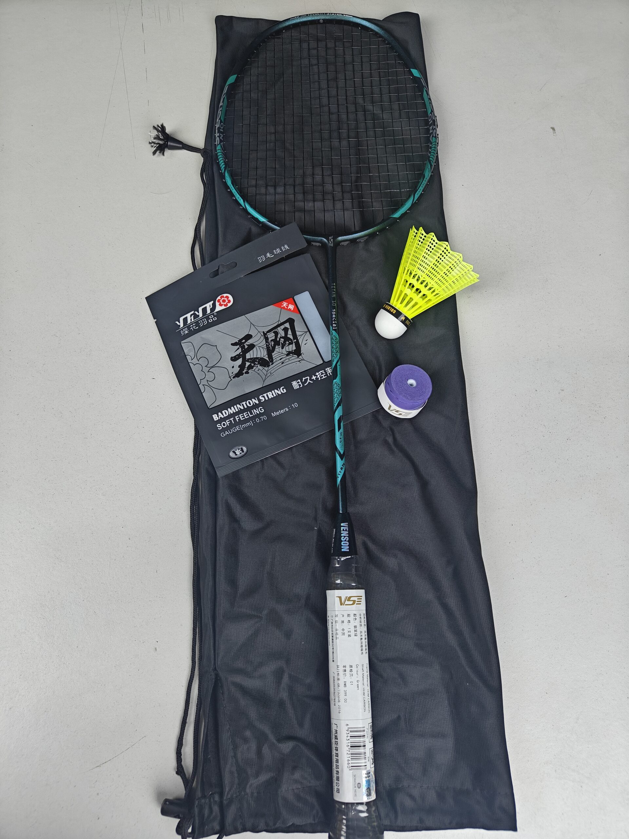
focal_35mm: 24
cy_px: 420
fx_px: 581
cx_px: 314
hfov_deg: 56.8
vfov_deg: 71.6
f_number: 1.8
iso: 80
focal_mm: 5.59
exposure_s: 1/100
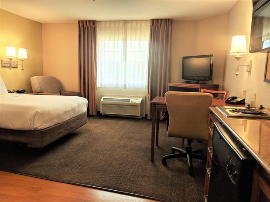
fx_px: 211
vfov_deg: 51.3
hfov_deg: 65.3
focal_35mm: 27
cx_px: 135
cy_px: 101
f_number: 1.8
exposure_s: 1/257
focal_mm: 4.44
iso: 50
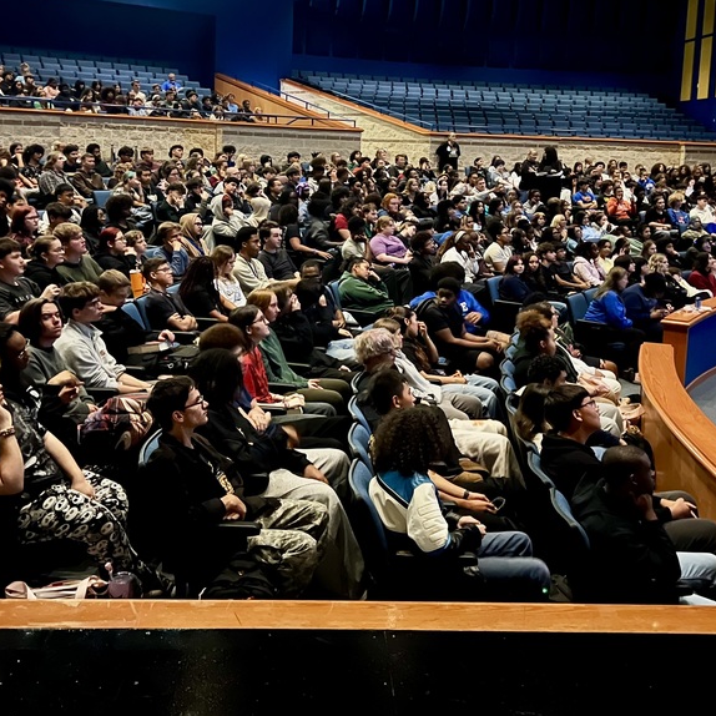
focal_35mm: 41
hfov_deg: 40.9
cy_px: 251
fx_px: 959
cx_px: 368
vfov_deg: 40.5
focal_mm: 5.7
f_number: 1.5
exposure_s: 1/9
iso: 2000
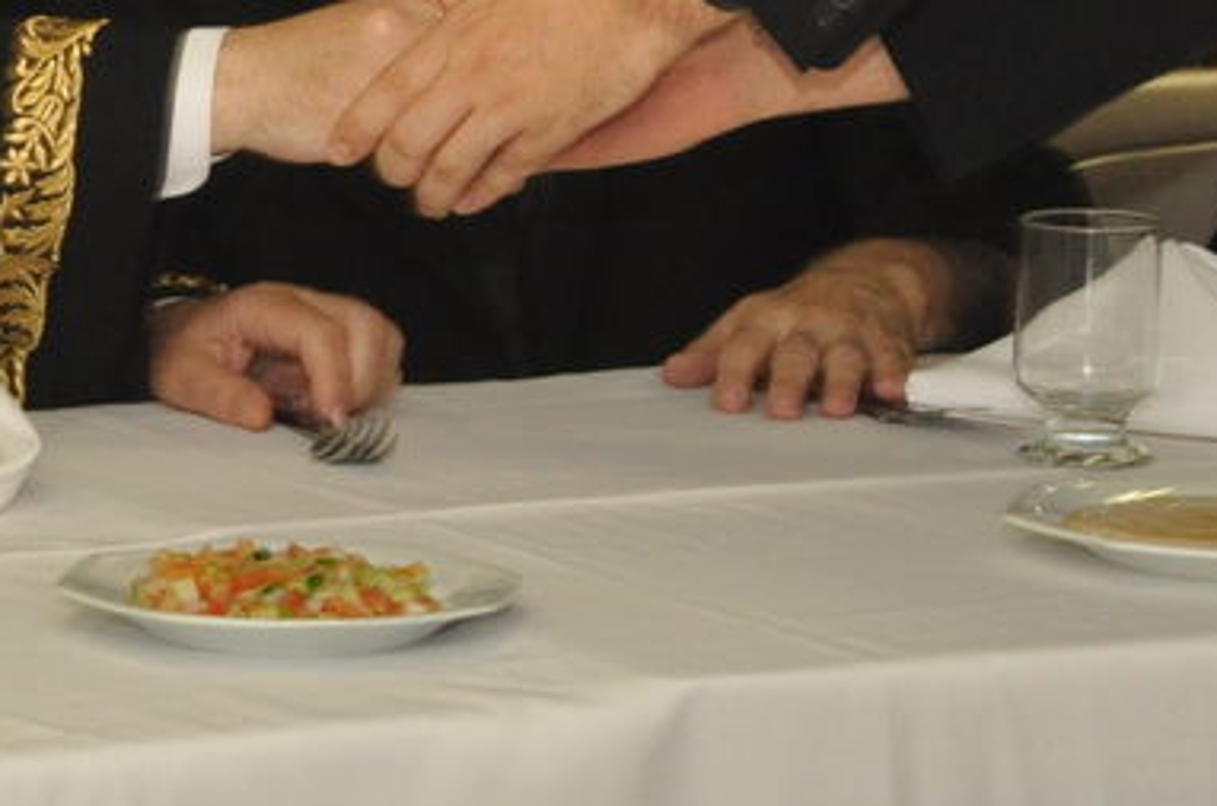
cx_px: -127
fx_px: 9277
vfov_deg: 5.0
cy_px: -228
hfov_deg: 7.5
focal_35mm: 275
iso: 1250
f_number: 10
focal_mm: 50
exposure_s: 1/60
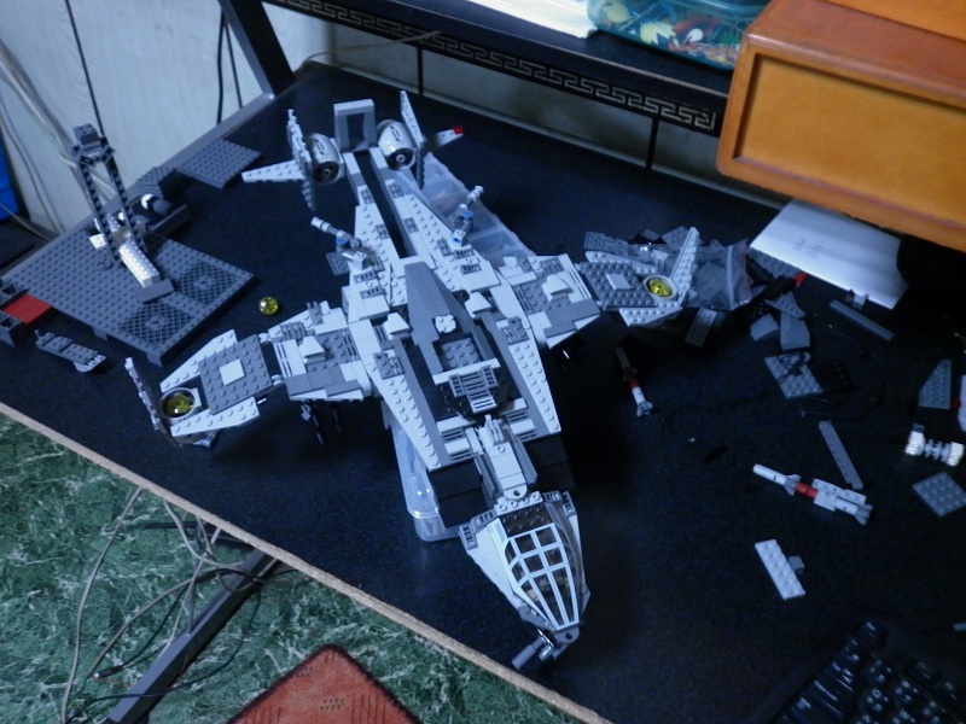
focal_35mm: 36
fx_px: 1005
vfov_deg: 39.7
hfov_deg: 51.4
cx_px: 483
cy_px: 362
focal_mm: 6.5
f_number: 3.1
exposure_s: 1/13
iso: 200
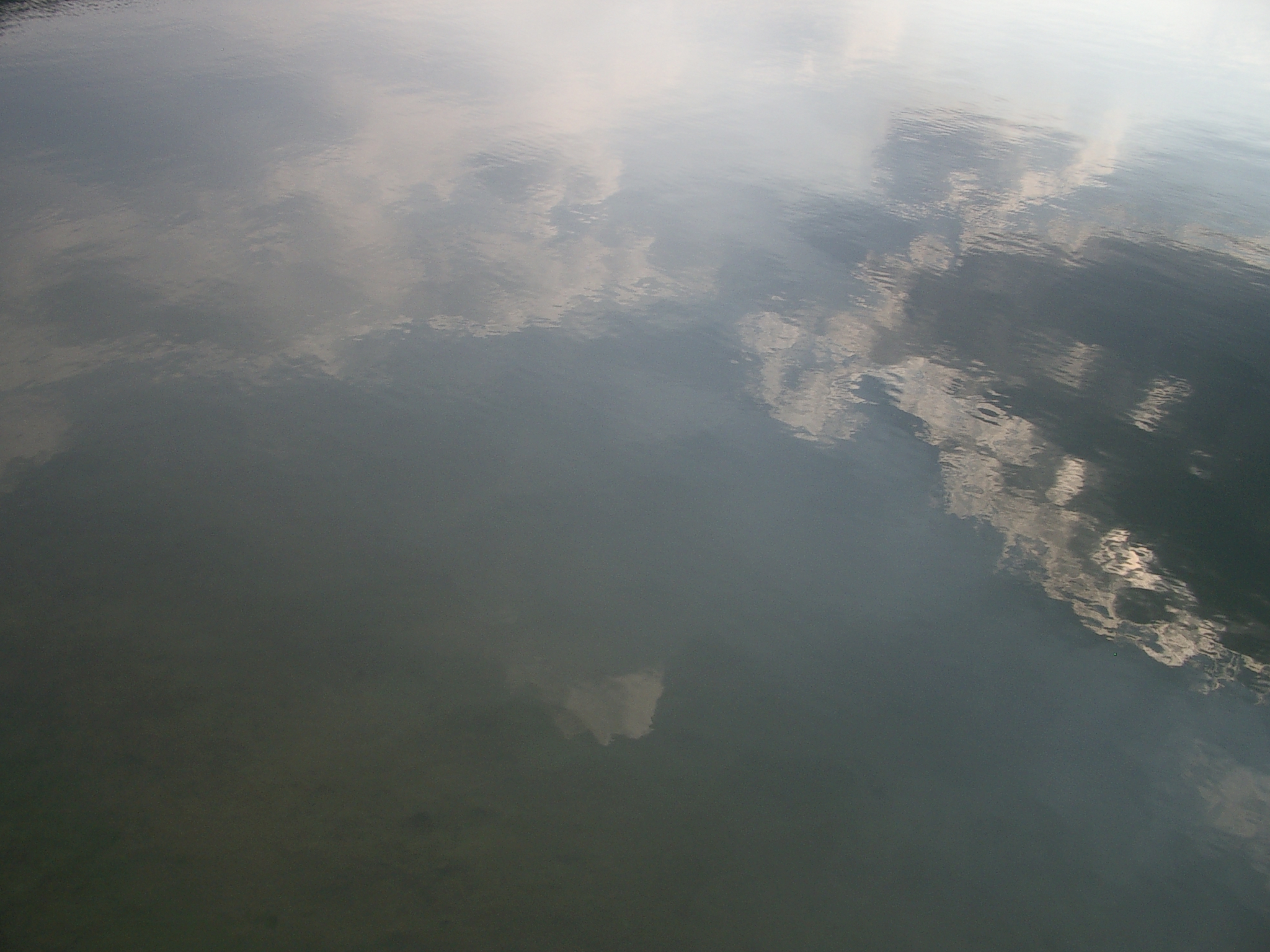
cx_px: 635
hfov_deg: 52.6
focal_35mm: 35
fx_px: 1284
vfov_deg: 40.7
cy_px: 476
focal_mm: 5.8
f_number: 4.3
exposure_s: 1/500
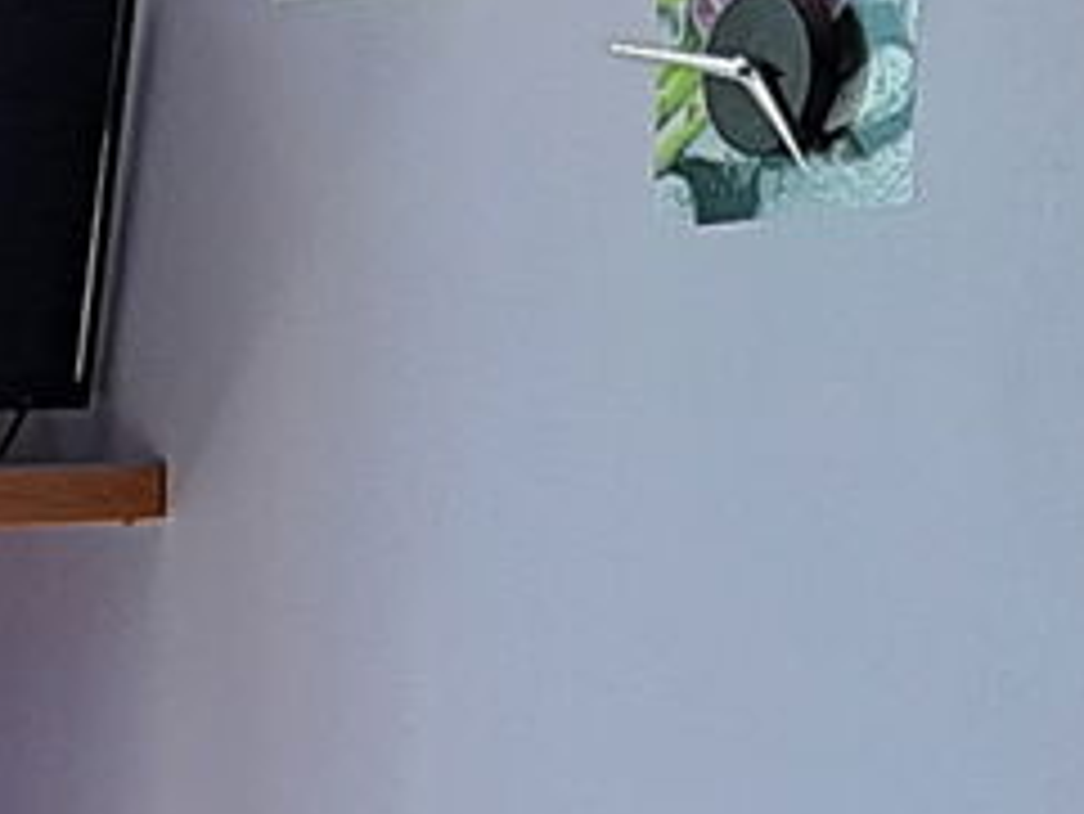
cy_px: 1785
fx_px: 5608
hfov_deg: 10.8
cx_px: -364
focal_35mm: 179
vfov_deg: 7.8
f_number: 1.7
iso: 40
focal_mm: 3.93
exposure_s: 1/167
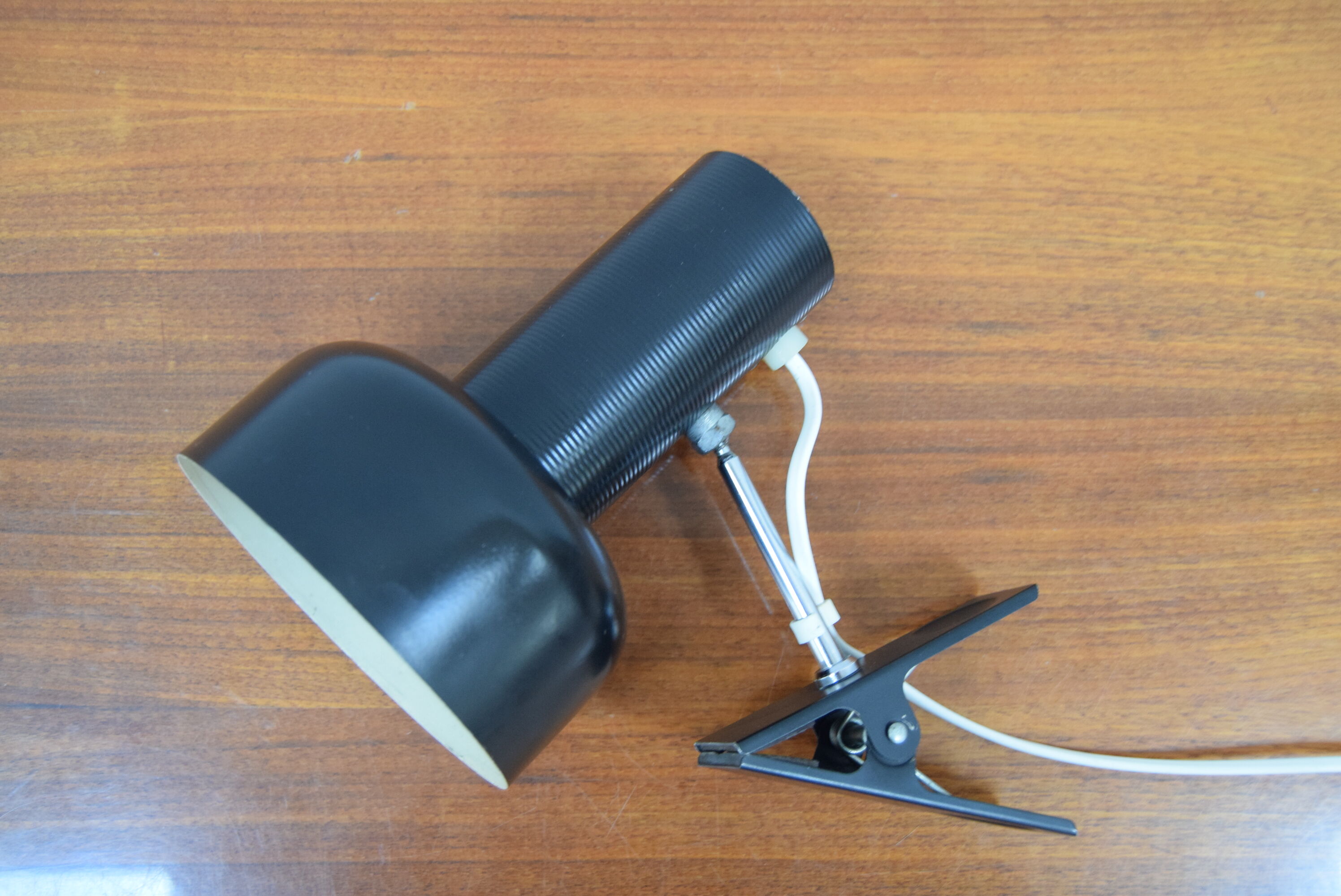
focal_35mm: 36
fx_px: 1342
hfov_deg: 53.1
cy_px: 448
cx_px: 670
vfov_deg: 36.9
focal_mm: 24
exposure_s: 1/60
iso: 1600
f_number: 3.8
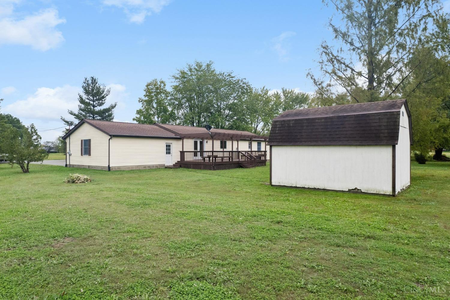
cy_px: 150
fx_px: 275
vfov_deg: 57.2
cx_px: 225
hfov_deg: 78.6
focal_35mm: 22
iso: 100
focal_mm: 8.38
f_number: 2.8
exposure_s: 1/800
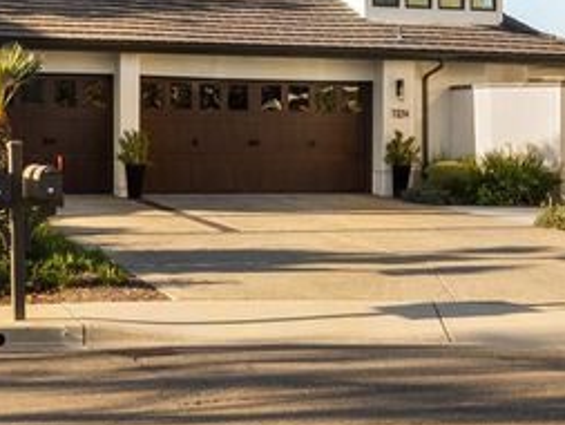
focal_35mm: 74
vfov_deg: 19.8
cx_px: 391
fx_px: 1208
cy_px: 131
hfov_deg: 26.1
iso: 250
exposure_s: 1/40
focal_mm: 39
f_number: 22
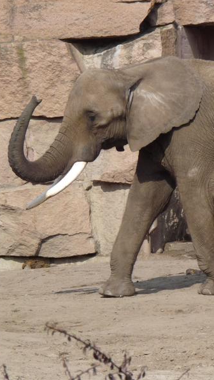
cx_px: 164
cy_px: 190
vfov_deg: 5.7
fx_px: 3812
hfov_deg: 3.2
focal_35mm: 378
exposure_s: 1/500
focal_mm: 32.7
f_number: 5.6
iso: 100
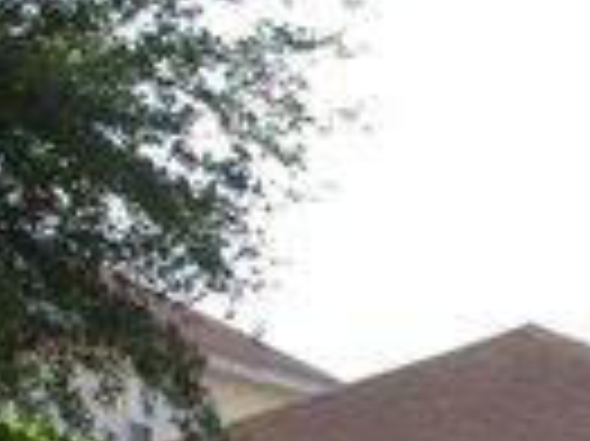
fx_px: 3252
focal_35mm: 191
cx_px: 1040
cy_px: 648
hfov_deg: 9.9
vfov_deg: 7.6
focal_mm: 8.4
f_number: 5.6
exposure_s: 1/140
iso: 50
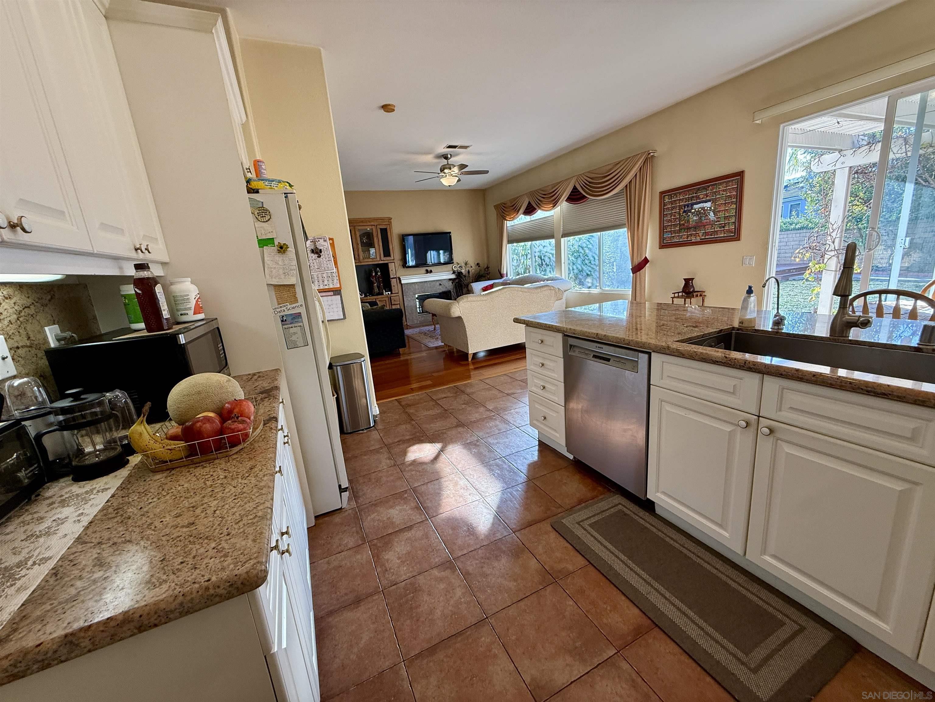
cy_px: 351
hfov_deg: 102.1
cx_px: 468
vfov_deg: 85.7
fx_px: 378
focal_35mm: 14
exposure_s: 1/120
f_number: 2.2
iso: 100
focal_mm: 2.22
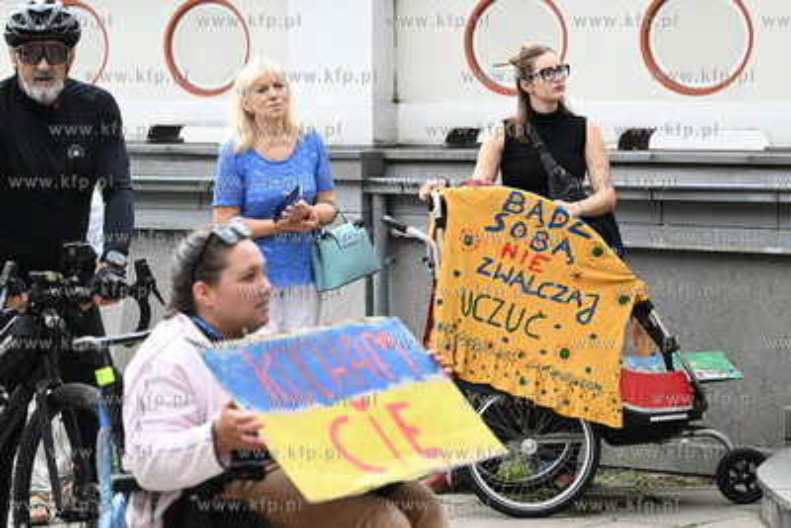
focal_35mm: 140
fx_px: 3077
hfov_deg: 14.6
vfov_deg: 9.8
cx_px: 396
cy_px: 264
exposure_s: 1/640
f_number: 5.6
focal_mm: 140
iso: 500
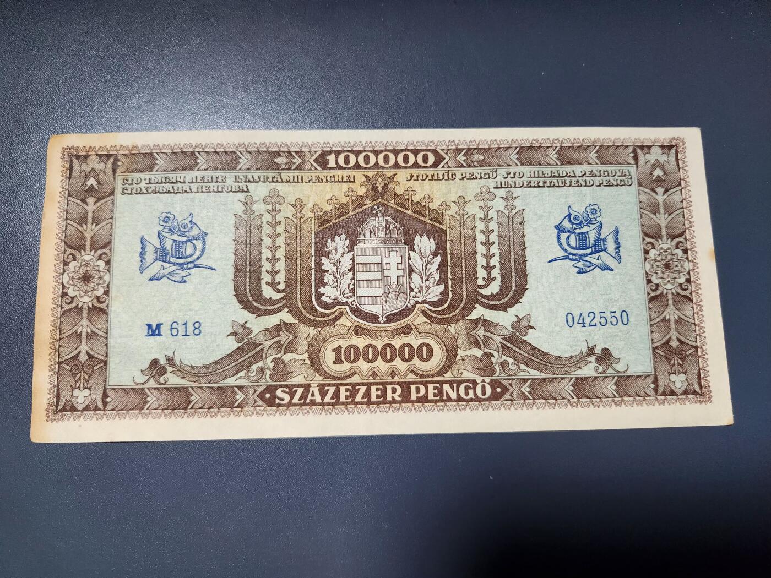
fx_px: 512
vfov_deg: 58.9
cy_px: 289
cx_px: 386
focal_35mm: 23
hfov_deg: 73.9
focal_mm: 5.4
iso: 640
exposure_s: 1/101
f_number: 1.8
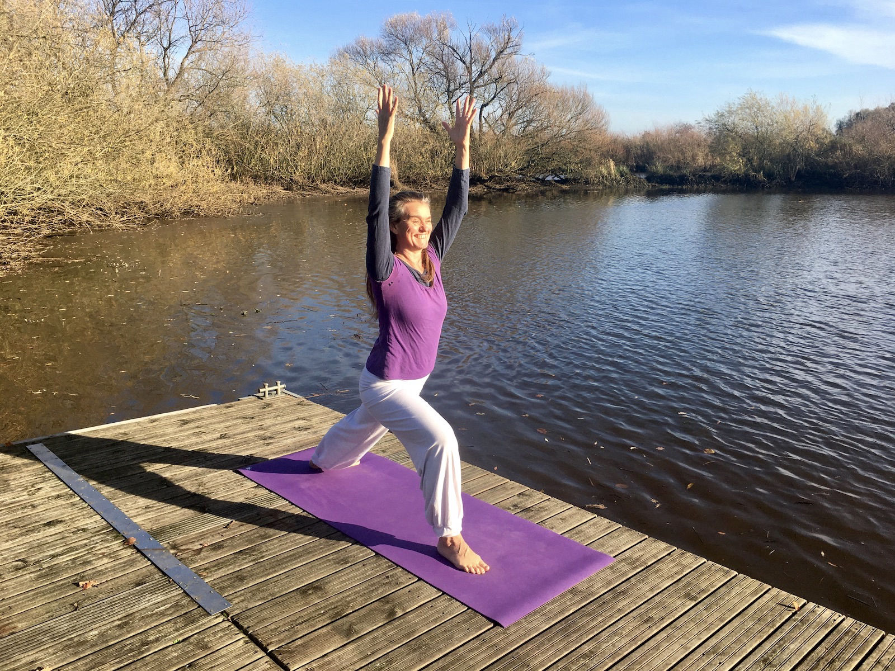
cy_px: 336
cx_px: 448
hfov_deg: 61.7
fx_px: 750
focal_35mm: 29
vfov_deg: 48.2
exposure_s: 1/818
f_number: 2.2
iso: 25
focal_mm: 4.15
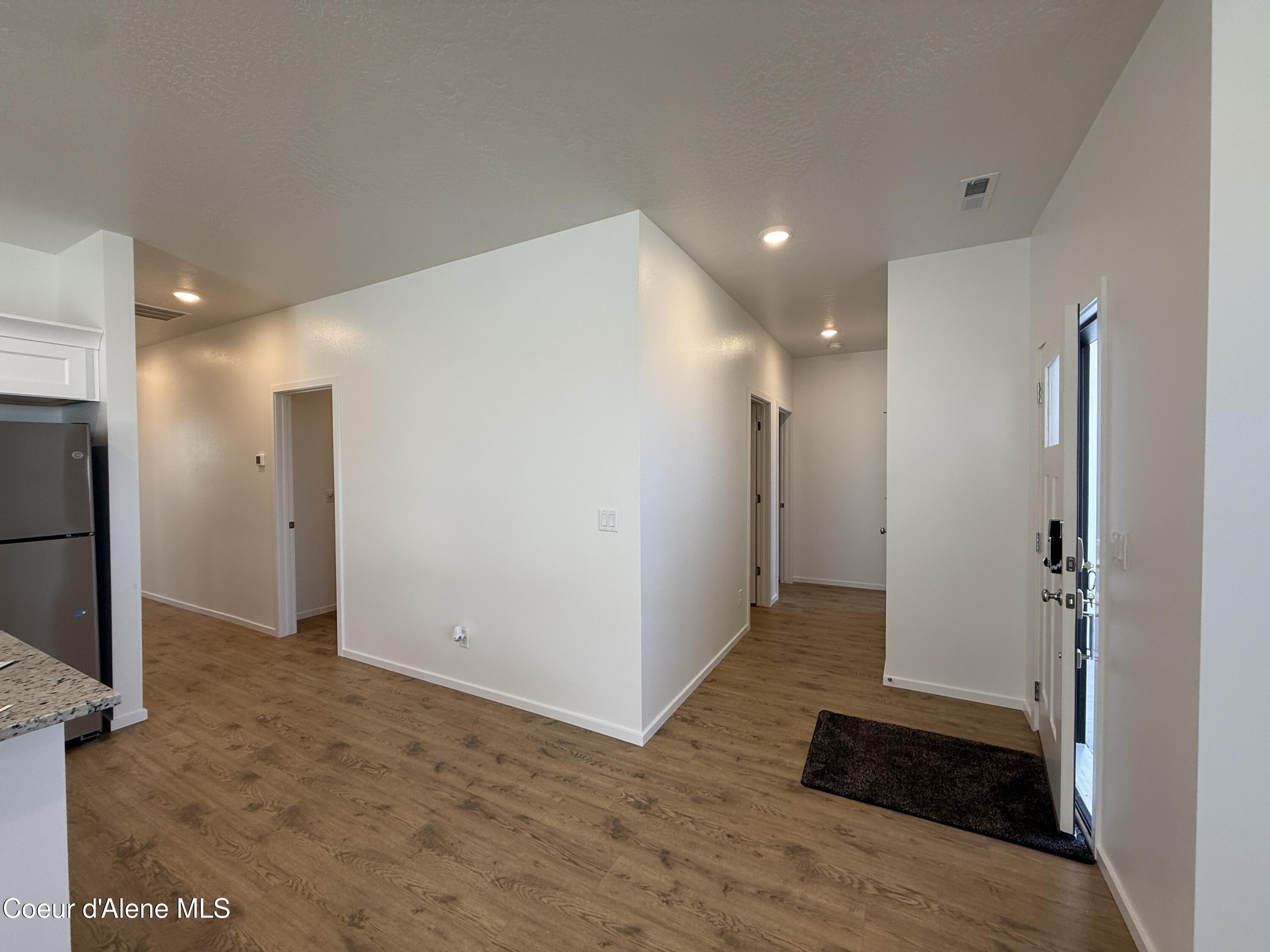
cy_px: 476
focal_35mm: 14
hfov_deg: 102.1
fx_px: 514
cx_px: 635
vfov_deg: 85.7
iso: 80
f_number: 2.2
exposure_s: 1/120
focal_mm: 2.22
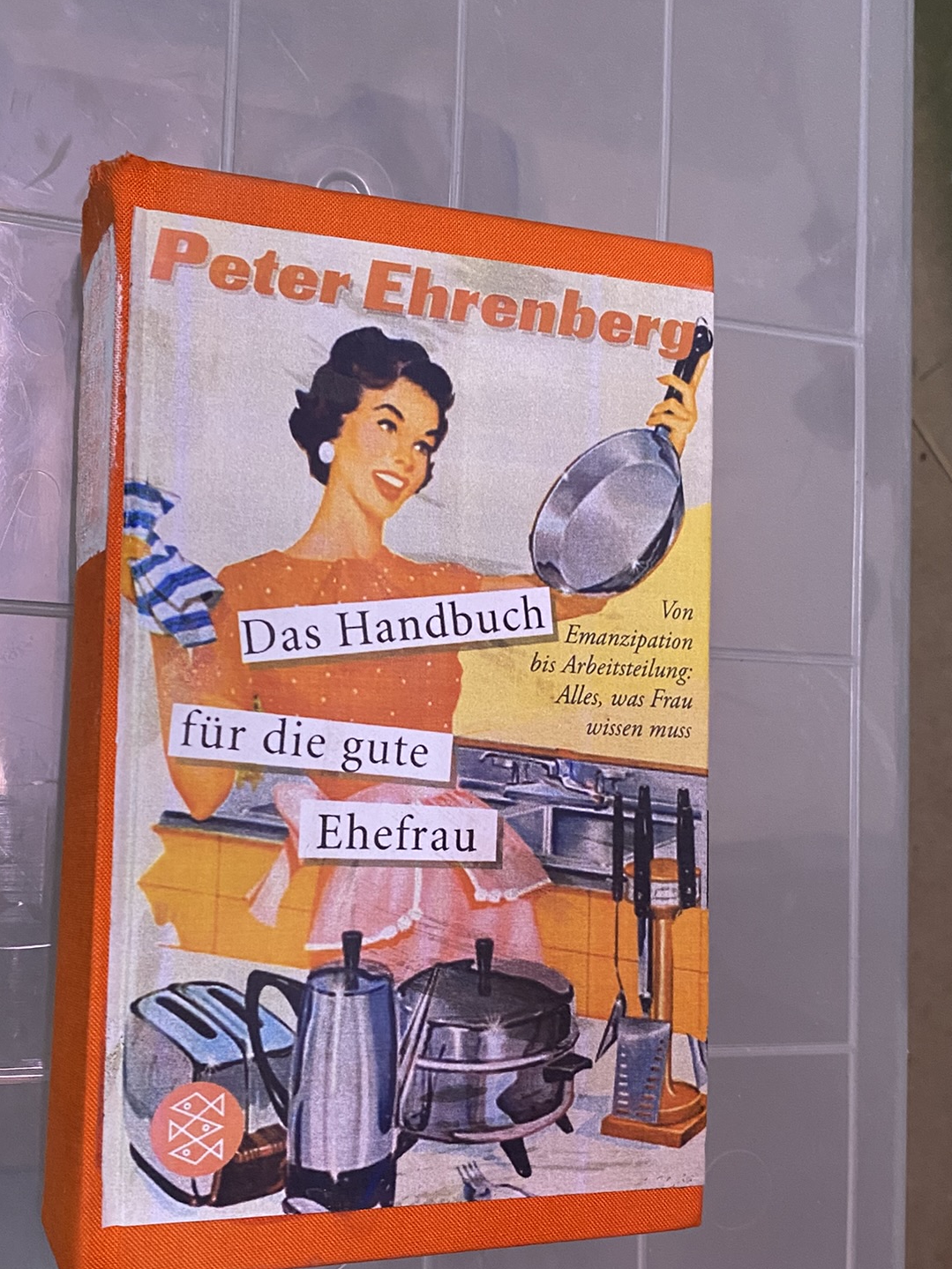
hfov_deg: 38.6
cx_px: 451
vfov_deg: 50.0
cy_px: 714
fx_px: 1357
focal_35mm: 37
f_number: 1.8
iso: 320
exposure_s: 1/50
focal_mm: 4.25
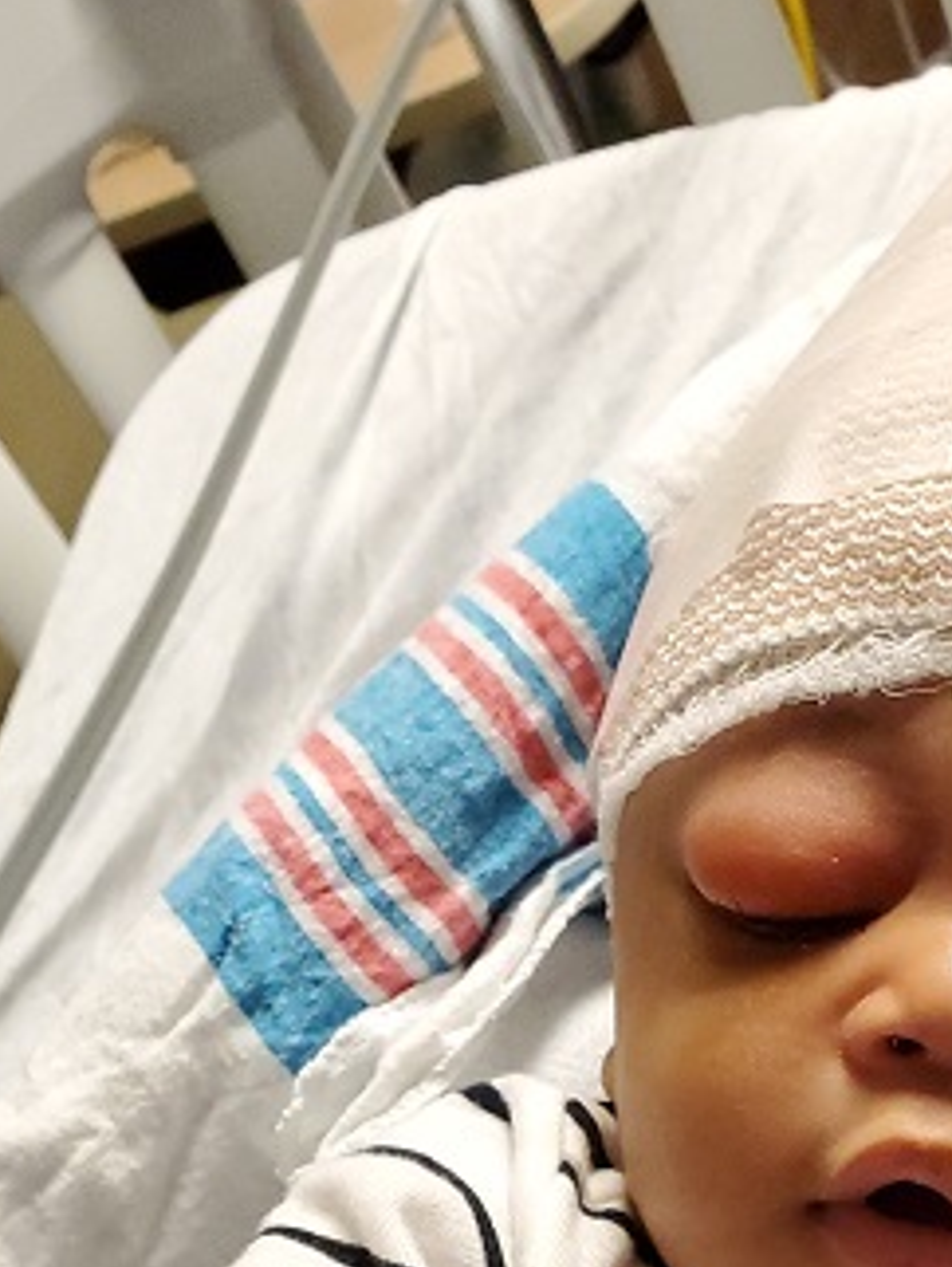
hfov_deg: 25.7
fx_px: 2087
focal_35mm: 57
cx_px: 559
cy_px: 1302
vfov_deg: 31.0
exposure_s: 1/120
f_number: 2.4
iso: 640
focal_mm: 4.3
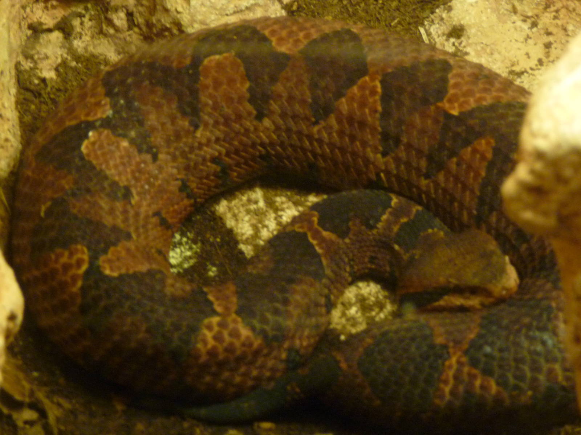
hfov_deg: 14.0
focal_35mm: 141
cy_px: 218
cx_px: 290
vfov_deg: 10.5
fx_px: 2367
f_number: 4.8
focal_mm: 24.1
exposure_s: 1/8
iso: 400
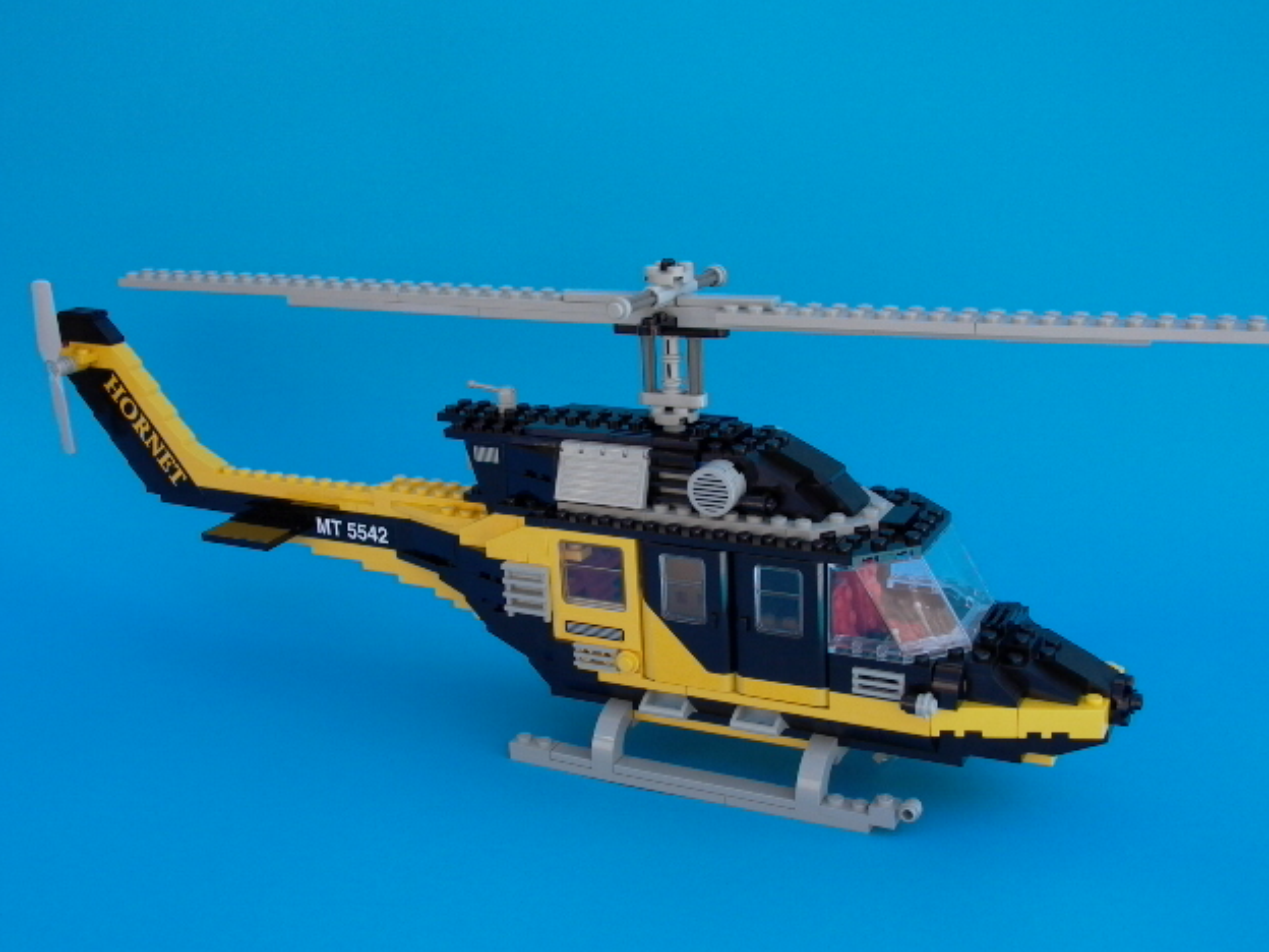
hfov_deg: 47.9
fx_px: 1430
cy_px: 466
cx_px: 637
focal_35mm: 39
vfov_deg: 36.8
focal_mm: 8.19
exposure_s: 1/206
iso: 100
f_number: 4.2
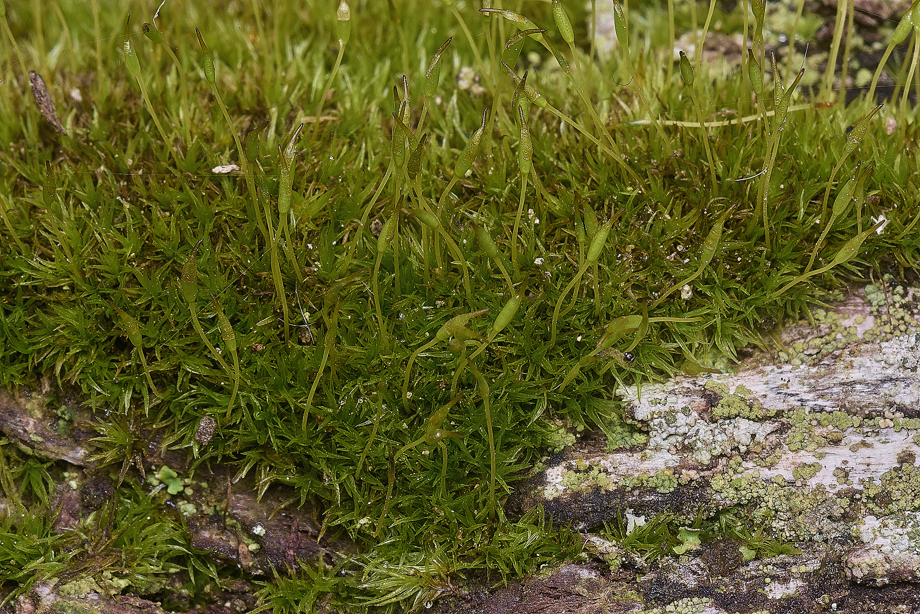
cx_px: 460
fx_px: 5750
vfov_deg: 6.1
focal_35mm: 225
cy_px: 307
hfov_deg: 9.1
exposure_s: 1/200
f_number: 51
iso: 640
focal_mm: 147
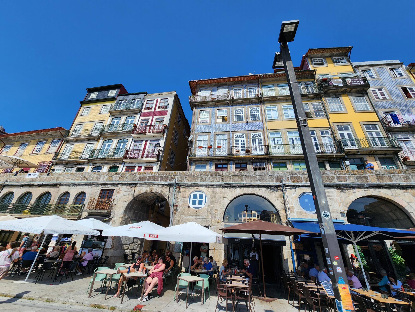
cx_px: 208
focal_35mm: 13
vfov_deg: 89.9
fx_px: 156
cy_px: 156
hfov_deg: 106.2
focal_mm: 2.2
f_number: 2.2
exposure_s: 1/1978
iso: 50
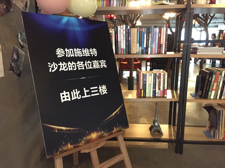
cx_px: 112
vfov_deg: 48.2
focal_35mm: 29
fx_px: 188
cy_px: 84
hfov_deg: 61.7
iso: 1600
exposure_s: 1/17
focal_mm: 4.15
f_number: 2.2
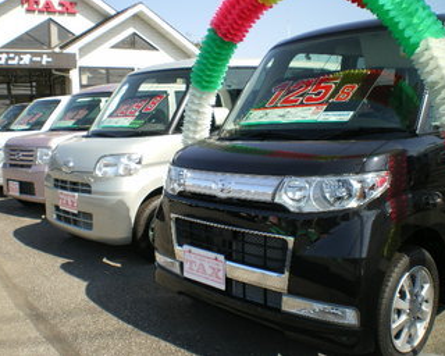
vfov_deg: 39.2
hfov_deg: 47.9
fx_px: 500
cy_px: 178
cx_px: 211
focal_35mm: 38
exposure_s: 1/200
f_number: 4.6
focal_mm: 6.3
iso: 50
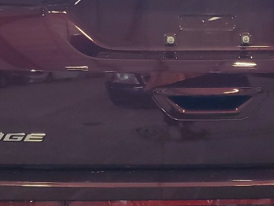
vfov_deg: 16.4
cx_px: 202
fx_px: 713
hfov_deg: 21.6
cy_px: 59
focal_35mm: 90
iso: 64
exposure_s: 1/120
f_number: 1.5
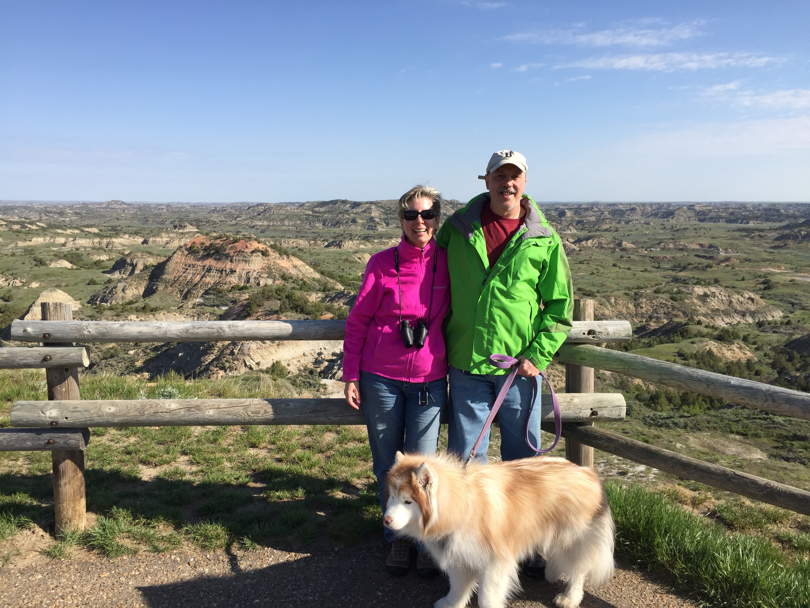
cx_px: 405
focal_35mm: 29
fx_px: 679
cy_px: 304
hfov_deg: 61.7
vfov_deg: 48.2
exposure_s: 1/1522
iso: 32
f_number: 2.2
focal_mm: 4.15
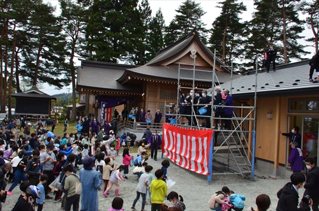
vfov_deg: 39.8
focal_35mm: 33
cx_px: 160
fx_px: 292
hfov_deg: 57.3
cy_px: 106
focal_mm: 22
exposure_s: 1/800
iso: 2000
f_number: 14
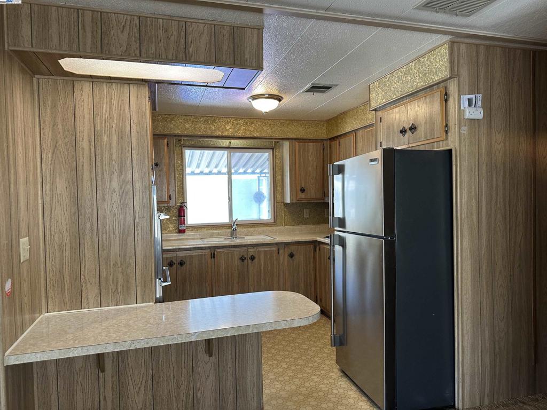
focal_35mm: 24
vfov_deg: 56.8
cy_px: 205
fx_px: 379
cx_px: 274
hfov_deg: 71.6
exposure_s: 1/120
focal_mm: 6.86
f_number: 1.78
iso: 160
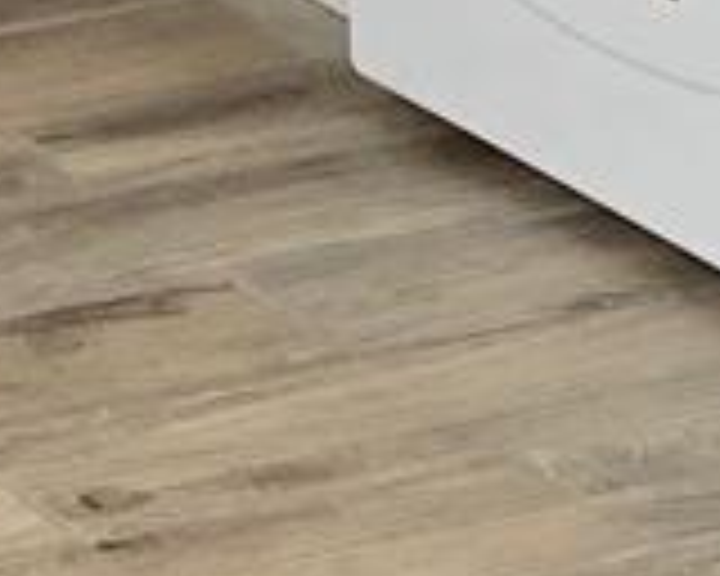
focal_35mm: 244
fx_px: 5199
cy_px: -1346
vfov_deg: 5.8
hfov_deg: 7.7
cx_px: -432
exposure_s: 1/60
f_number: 1.8
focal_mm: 4.25
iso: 100
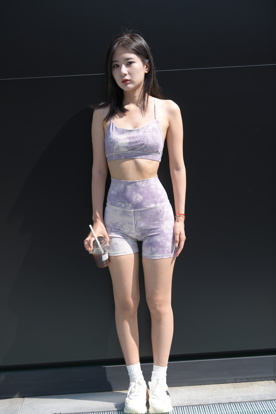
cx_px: 138
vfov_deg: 28.8
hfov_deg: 19.5
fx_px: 805
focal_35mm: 70
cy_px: 207
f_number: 4
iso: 64
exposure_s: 1/400
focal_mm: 70
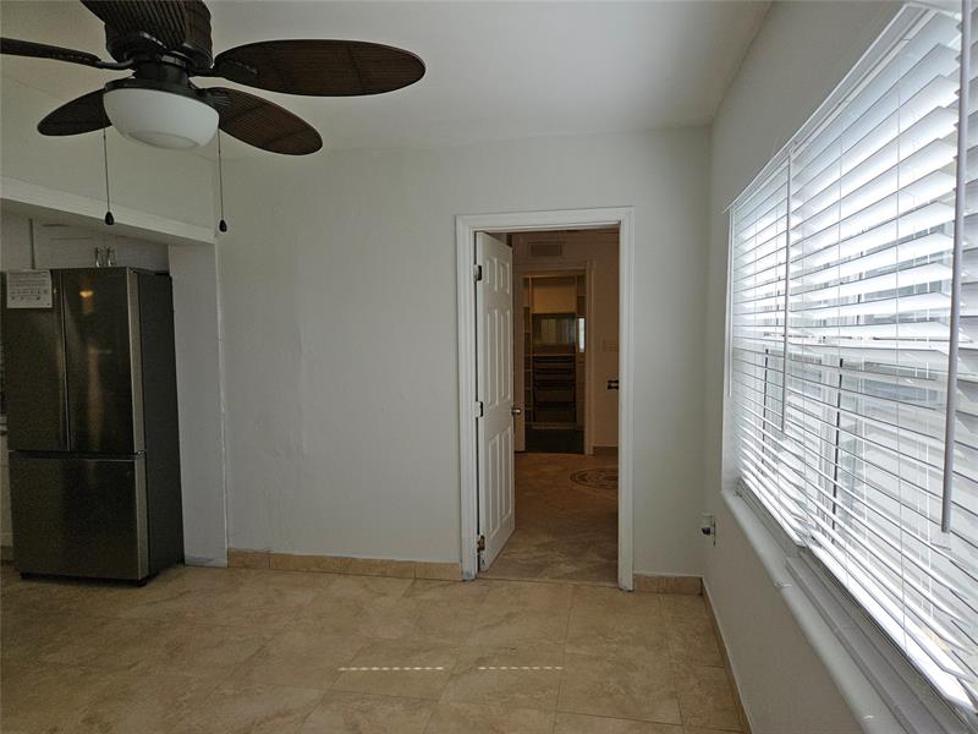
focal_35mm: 23
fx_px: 650
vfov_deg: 58.9
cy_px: 367
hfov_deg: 73.9
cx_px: 489
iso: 40
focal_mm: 5.4
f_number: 1.8
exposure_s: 1/407
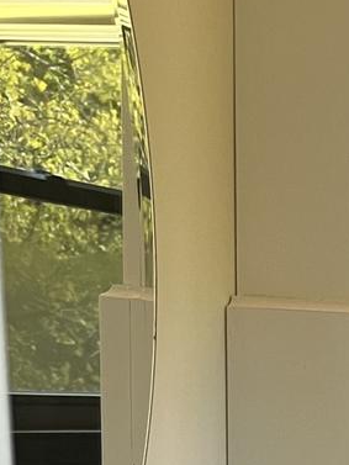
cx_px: 464
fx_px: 1424
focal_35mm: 106
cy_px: 932
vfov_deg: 15.0
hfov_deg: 13.4
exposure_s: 1/60
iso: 80
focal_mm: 5.7
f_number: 1.5
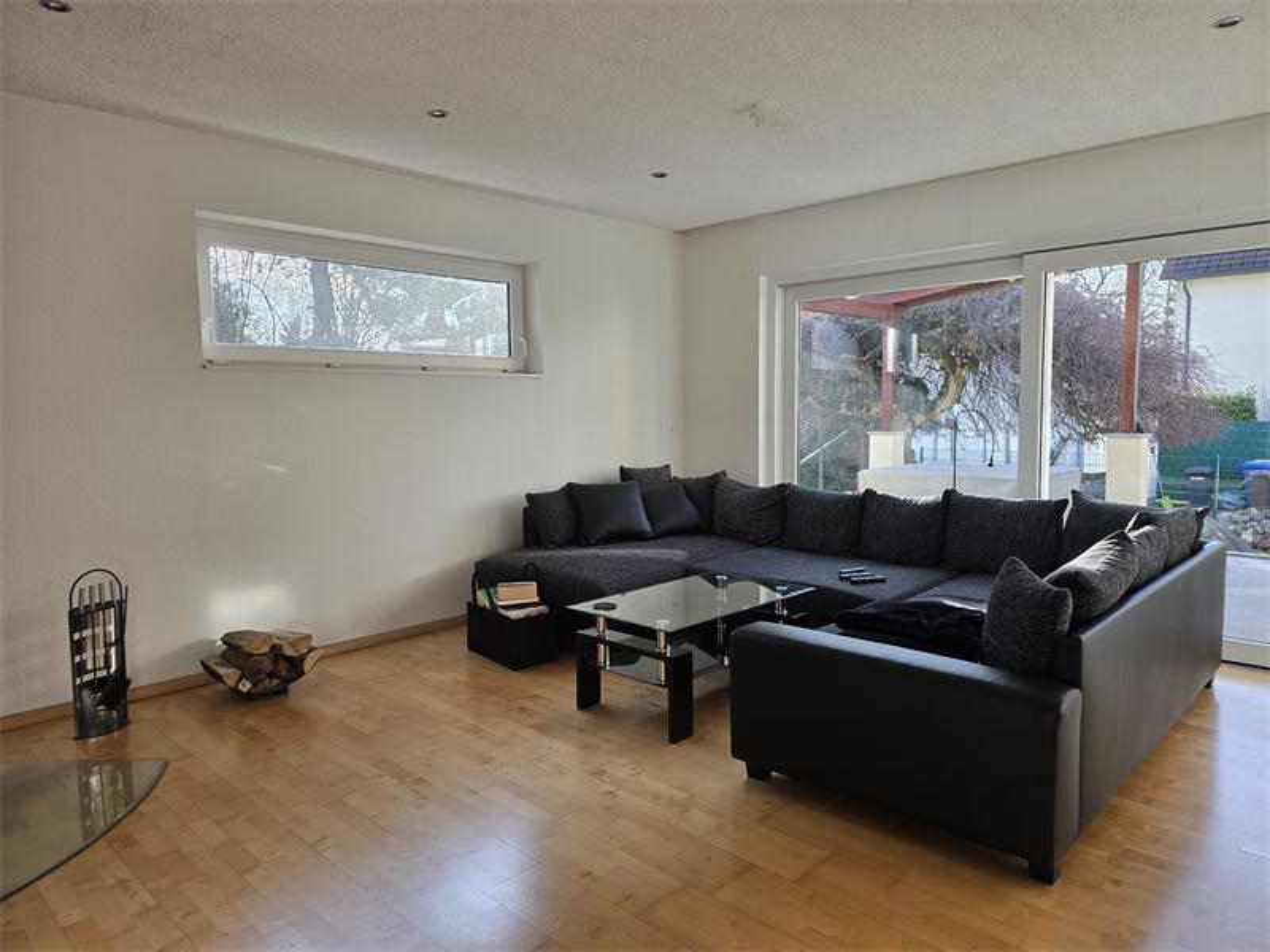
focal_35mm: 23
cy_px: 476
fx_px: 844
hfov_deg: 73.9
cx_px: 635
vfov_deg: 58.9
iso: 50
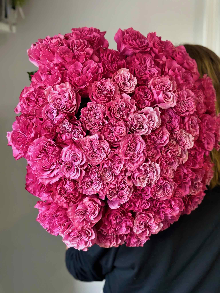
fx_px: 441
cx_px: 110
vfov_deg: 36.8
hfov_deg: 28.0
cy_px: 146
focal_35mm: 52
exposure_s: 1/60
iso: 64
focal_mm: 5.96
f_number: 1.6
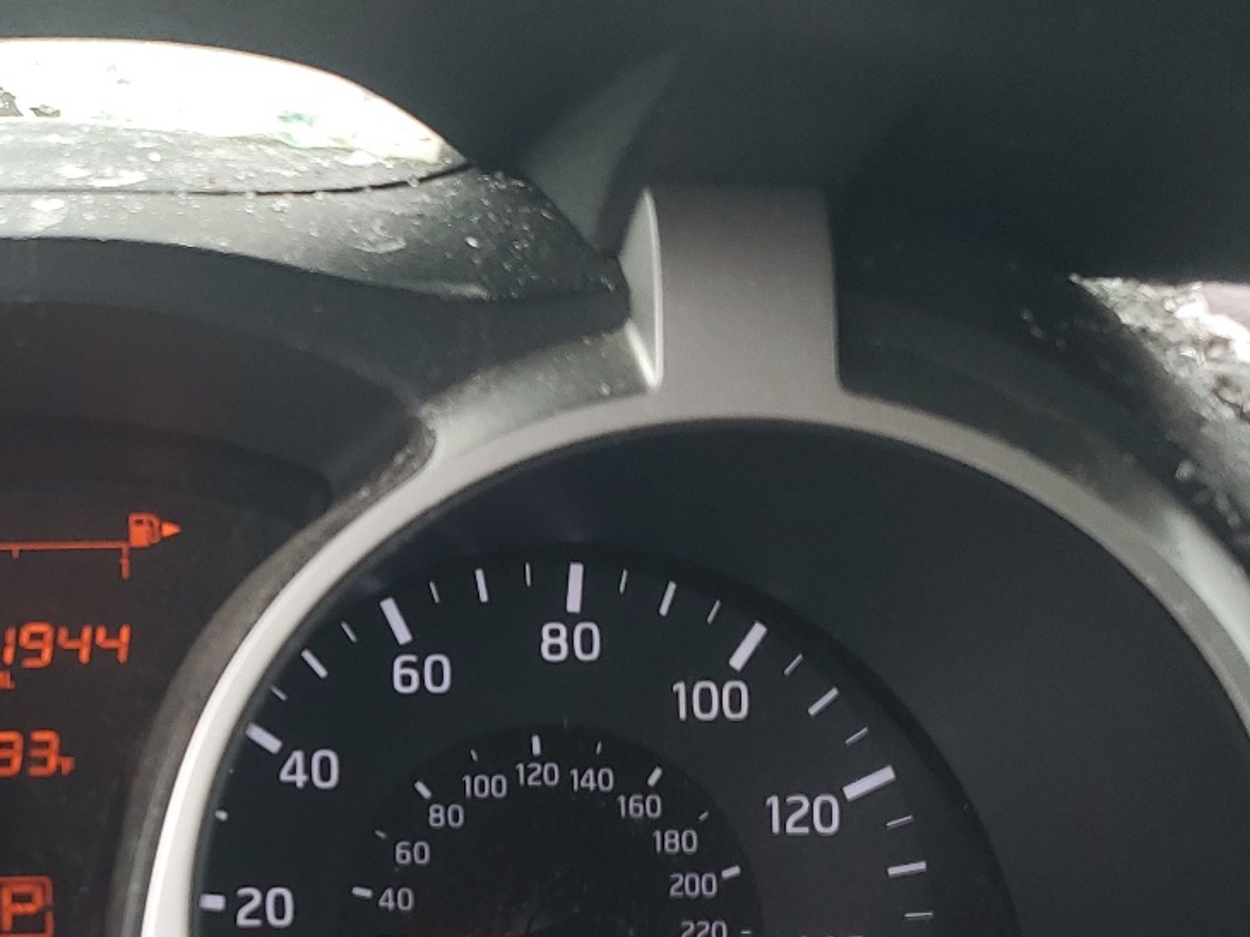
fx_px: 2058
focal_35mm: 57
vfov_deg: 25.2
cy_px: 743
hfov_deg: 31.0
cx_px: -39
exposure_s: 1/120
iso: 54
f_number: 1.5
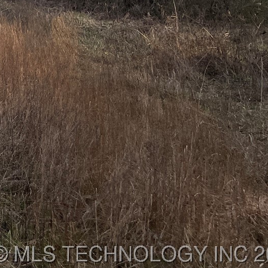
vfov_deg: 18.9
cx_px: -184
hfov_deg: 17.5
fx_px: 736
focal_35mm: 84
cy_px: -92
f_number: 1.6
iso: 32
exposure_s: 1/972
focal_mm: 4.2
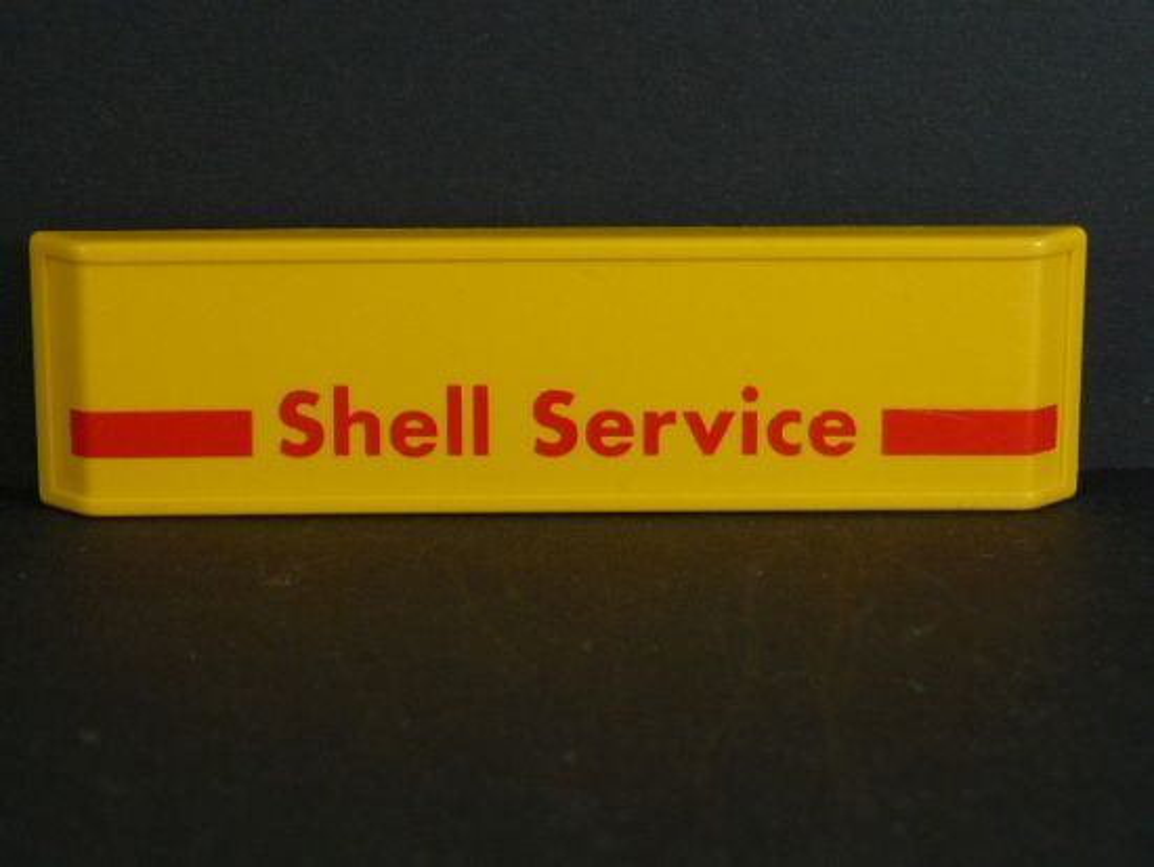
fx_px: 3402
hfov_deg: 19.3
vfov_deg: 14.5
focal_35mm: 102
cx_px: 577
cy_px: 434
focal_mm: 11.4
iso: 125
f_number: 3.2
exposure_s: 1/30
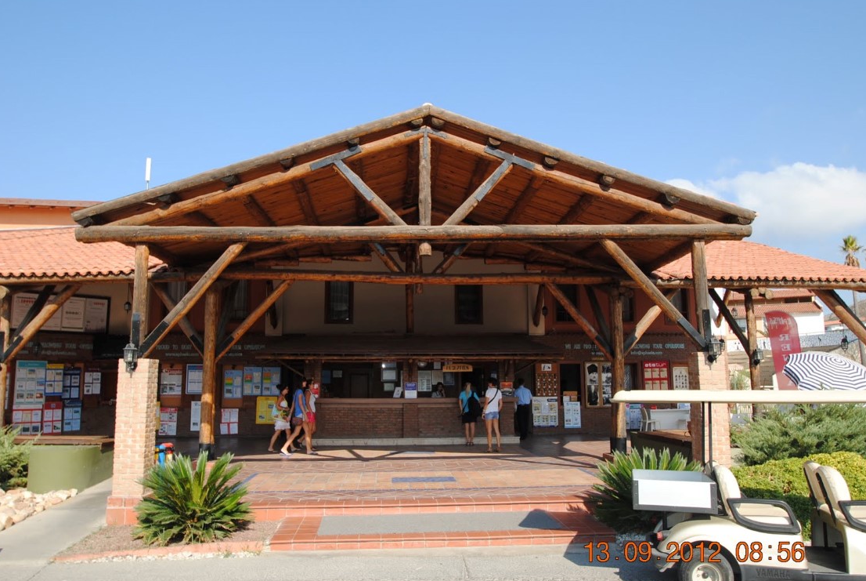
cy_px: 296
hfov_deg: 65.4
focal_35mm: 28
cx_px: 441
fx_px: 675
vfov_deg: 46.5
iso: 100
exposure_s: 1/200
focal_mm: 18
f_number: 7.1
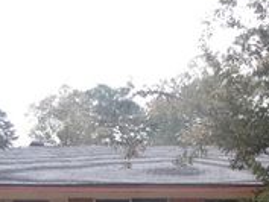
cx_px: 147
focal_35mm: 79
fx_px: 614
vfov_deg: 17.8
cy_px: 238
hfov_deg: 24.7
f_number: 3.9
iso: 100
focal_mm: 5.1
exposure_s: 1/170
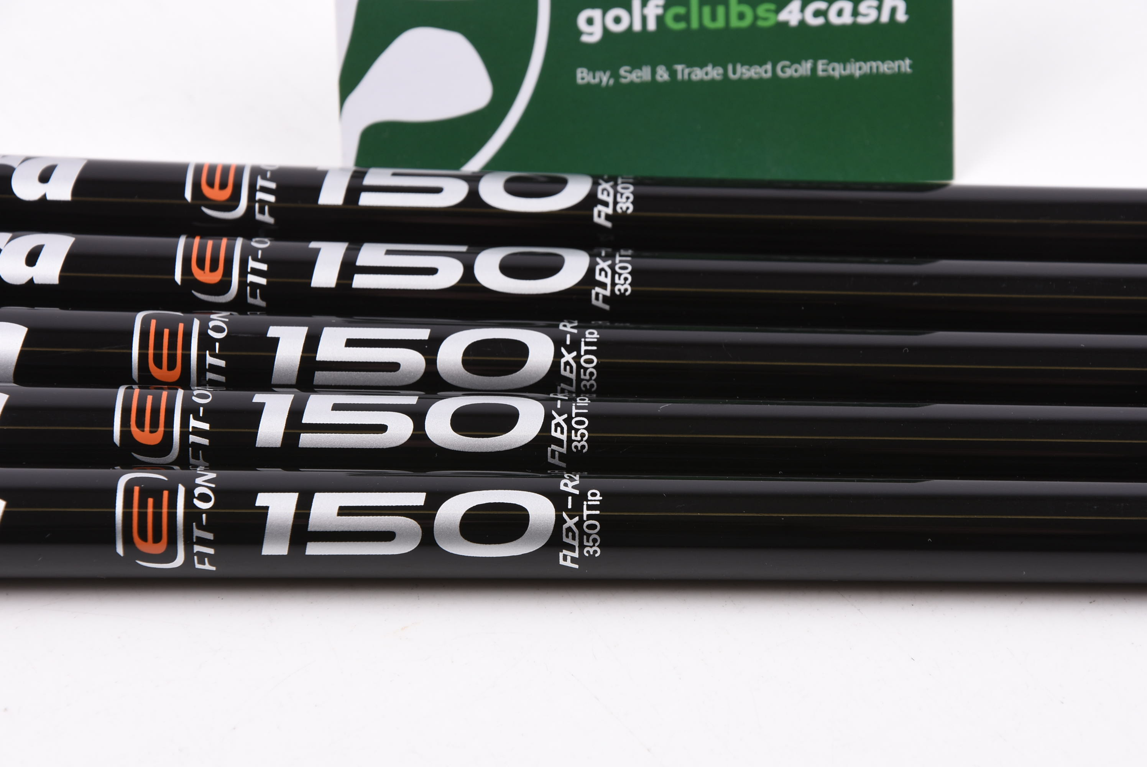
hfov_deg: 13.0
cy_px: 384
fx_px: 5022
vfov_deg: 8.7
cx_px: 574
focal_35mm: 158
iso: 125
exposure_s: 1/125
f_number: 11
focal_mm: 105
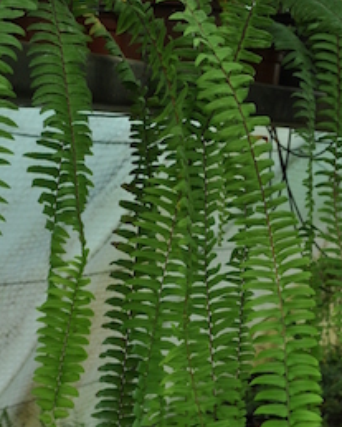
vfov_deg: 20.8
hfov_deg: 16.6
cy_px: 192
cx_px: 261
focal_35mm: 92
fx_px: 1162
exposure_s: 1/160
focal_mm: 22
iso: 200
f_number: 6.3
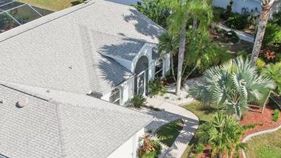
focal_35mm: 62
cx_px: 131
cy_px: 116
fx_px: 462
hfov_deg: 33.8
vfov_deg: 19.3
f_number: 2.8
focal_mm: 8.4
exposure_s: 1/2000
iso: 110
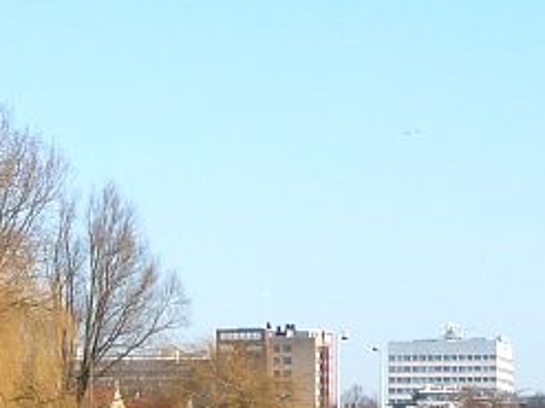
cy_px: 287
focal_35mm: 216
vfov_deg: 6.9
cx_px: -97
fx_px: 3399
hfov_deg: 9.1
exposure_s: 1/320
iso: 80
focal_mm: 8.5
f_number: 3.8
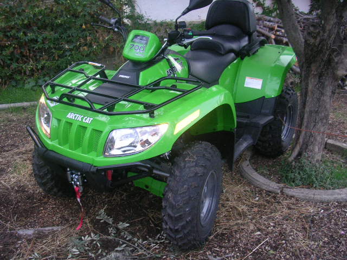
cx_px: 174
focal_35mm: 38
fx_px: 381
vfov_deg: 37.7
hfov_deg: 49.0
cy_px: 130
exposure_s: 1/28.9
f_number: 2.8
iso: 121
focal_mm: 5.8
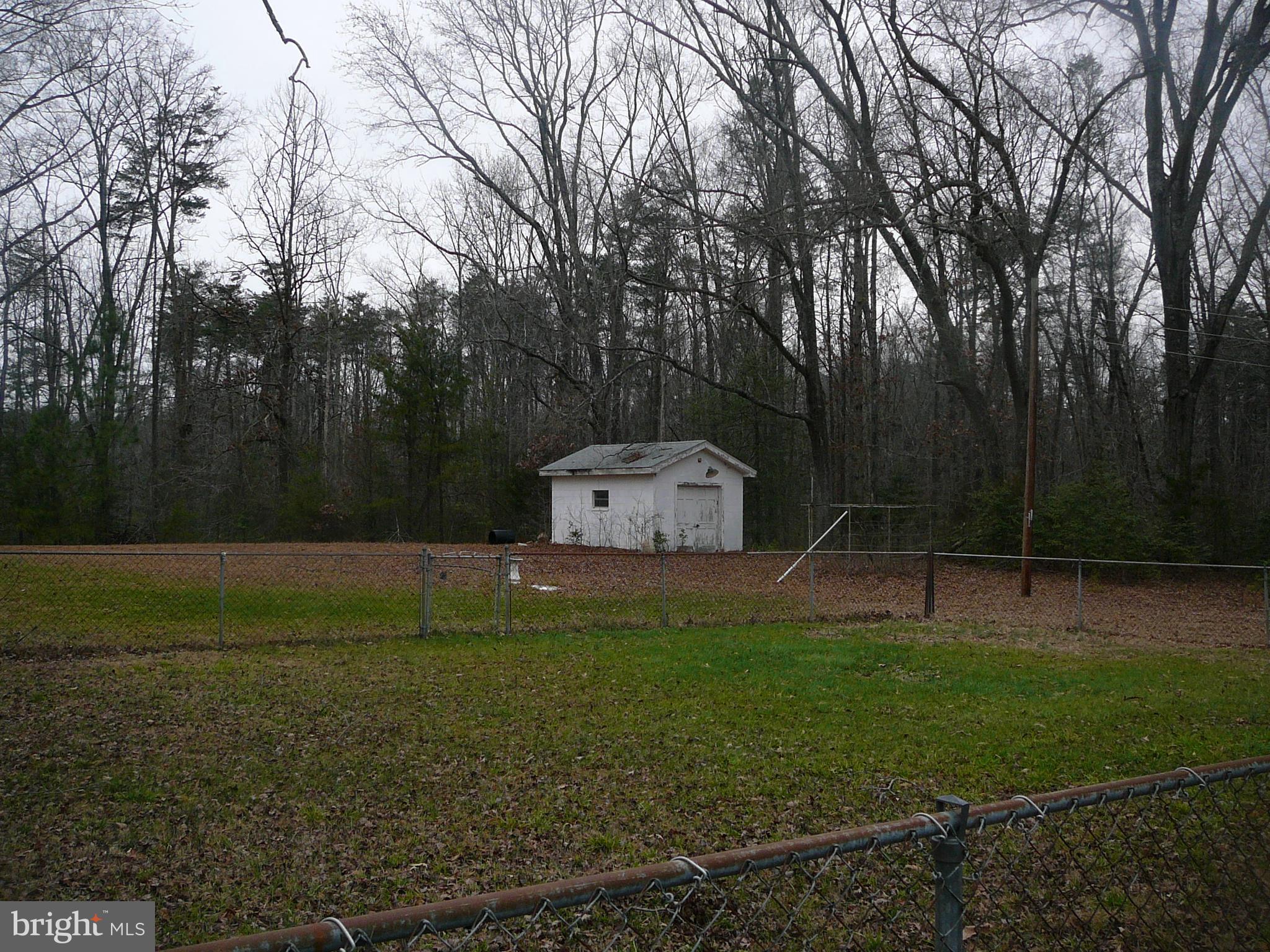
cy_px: 476
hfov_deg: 52.6
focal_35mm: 35
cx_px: 635
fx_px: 1284
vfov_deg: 40.7
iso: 80
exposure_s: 1/200
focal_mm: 5.2
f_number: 2.8
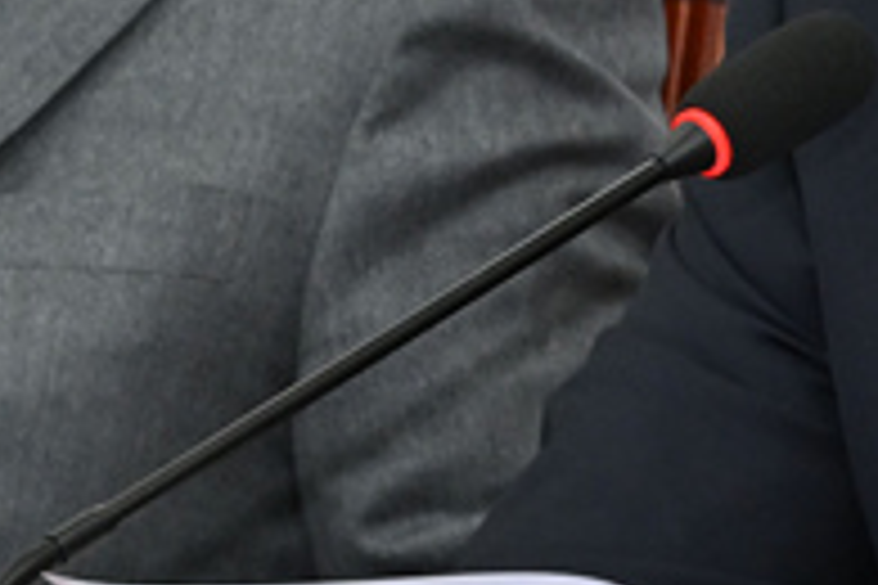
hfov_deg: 5.6
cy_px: -29
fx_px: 8901
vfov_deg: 3.8
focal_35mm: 365
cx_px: 720
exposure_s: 1/250
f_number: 6.3
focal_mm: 89
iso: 1250
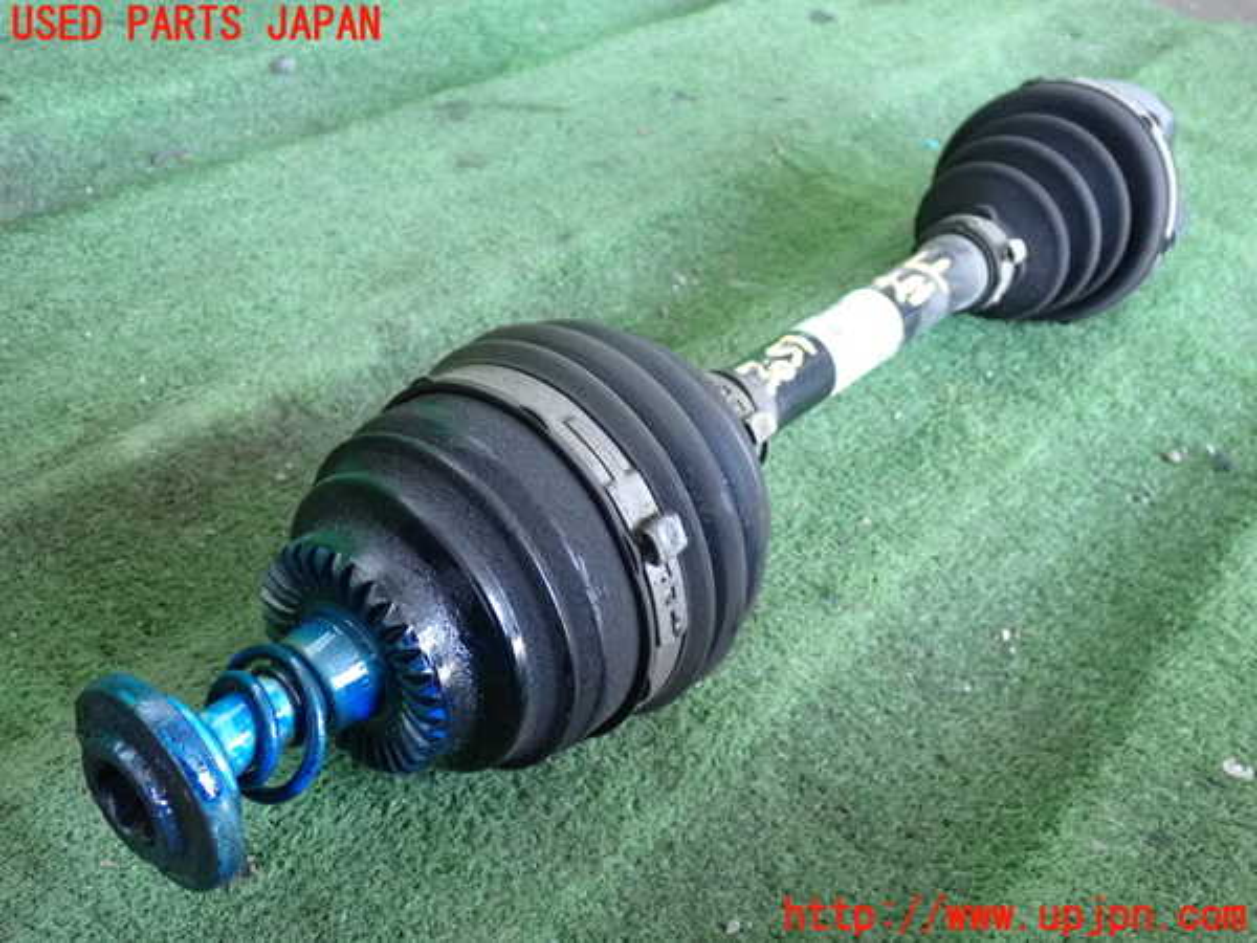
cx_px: 628
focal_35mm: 38
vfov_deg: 37.7
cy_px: 472
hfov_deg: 49.0
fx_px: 1380
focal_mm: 6.83
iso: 1600
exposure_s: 1/125
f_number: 2.7
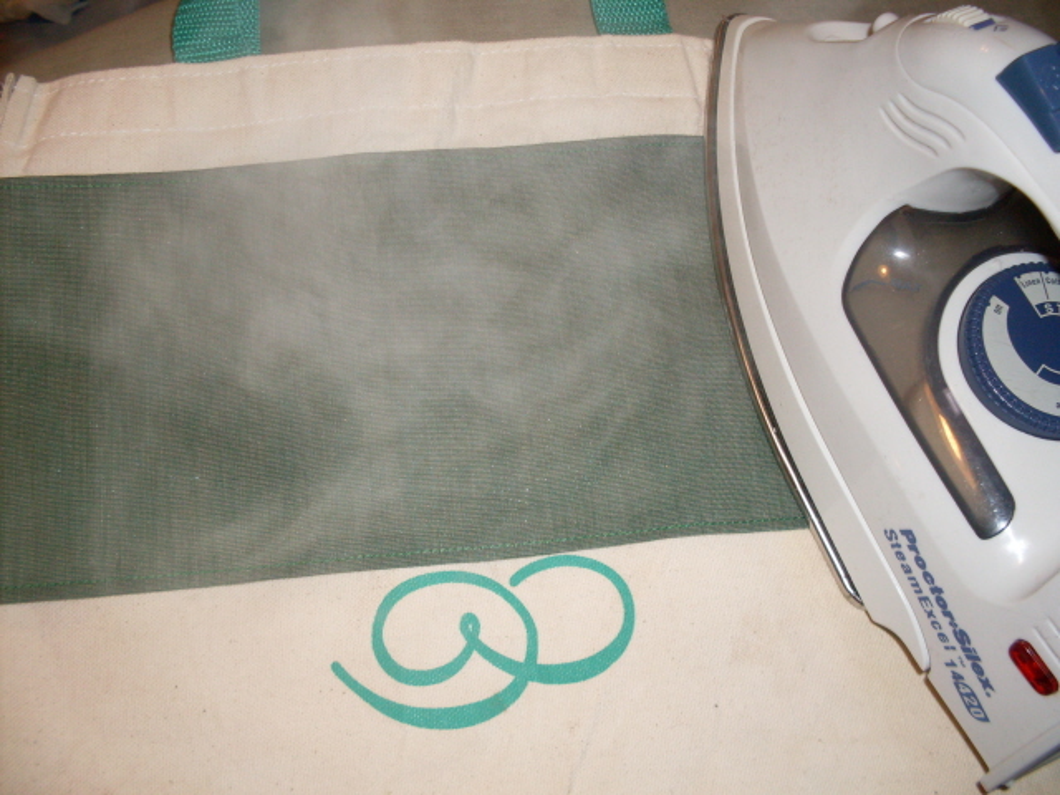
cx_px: 530
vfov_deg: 37.7
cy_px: 398
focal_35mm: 38
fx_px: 1164
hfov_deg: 49.0
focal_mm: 6.3
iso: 100
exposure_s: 1/45
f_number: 2.8
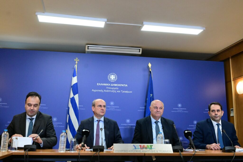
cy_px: 81
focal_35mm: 38
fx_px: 257
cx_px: 122
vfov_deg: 35.1
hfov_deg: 50.7
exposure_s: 1/500
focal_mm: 38
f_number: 4
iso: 6400
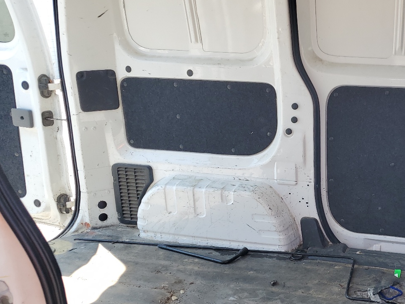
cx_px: 333
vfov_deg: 33.5
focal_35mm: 43
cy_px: 188
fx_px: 503
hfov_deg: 41.6
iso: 50
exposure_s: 1/476
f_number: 1.5
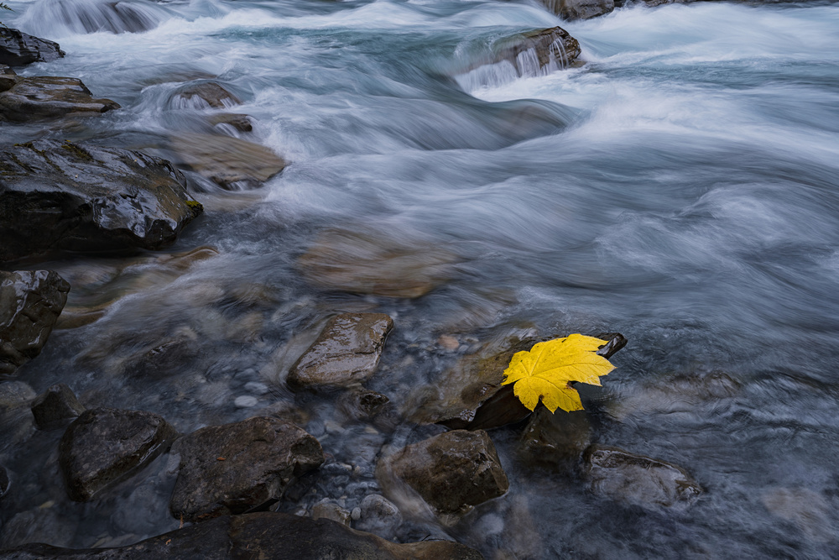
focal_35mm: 24
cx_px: 420
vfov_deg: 53.1
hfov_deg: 73.7
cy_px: 280
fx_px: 559
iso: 100
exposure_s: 1/5
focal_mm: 24
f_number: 11
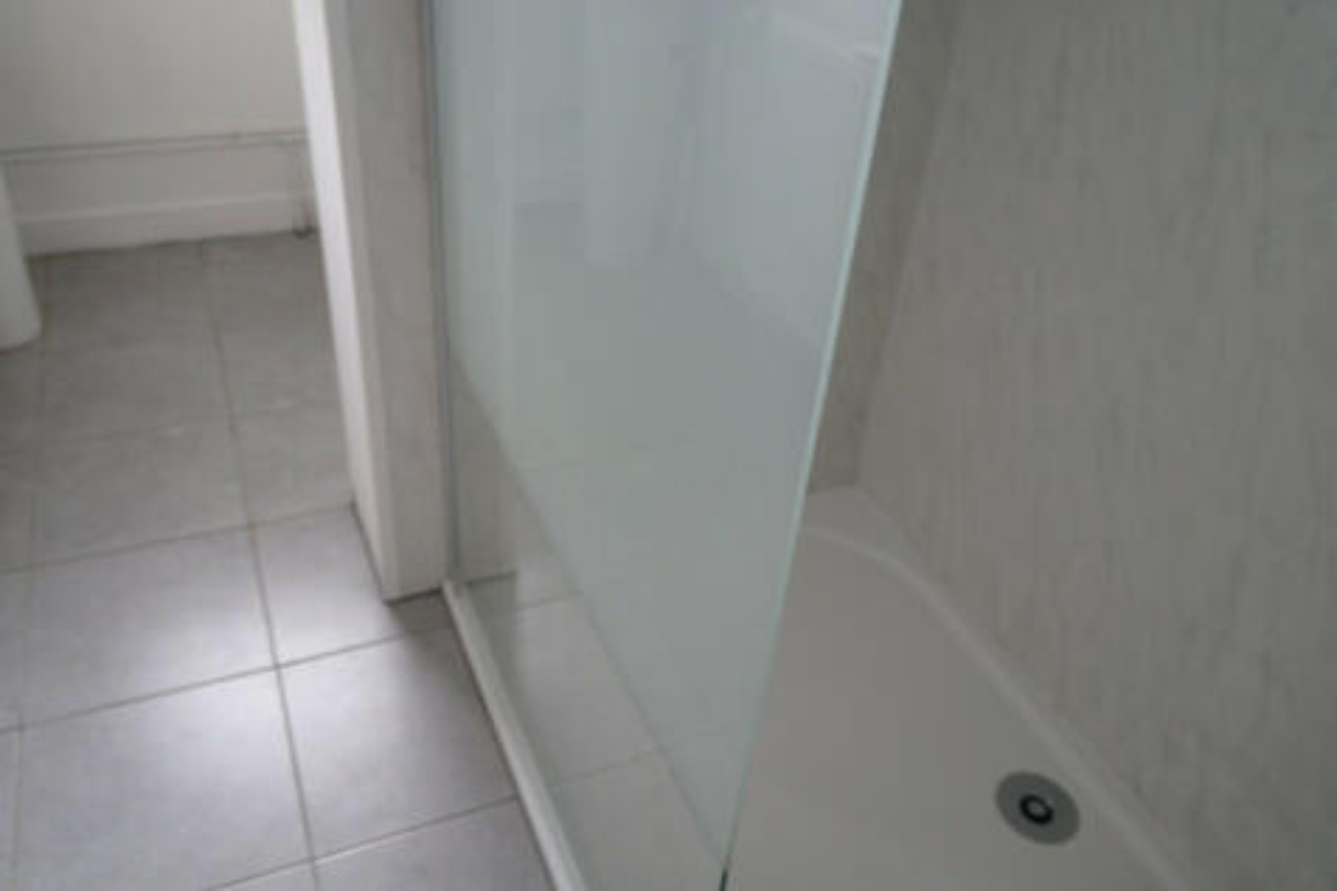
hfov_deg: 67.4
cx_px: 668
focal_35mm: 27
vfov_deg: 47.9
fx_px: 1002
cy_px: 446
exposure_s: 1/13
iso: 200
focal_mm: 18
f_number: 3.5
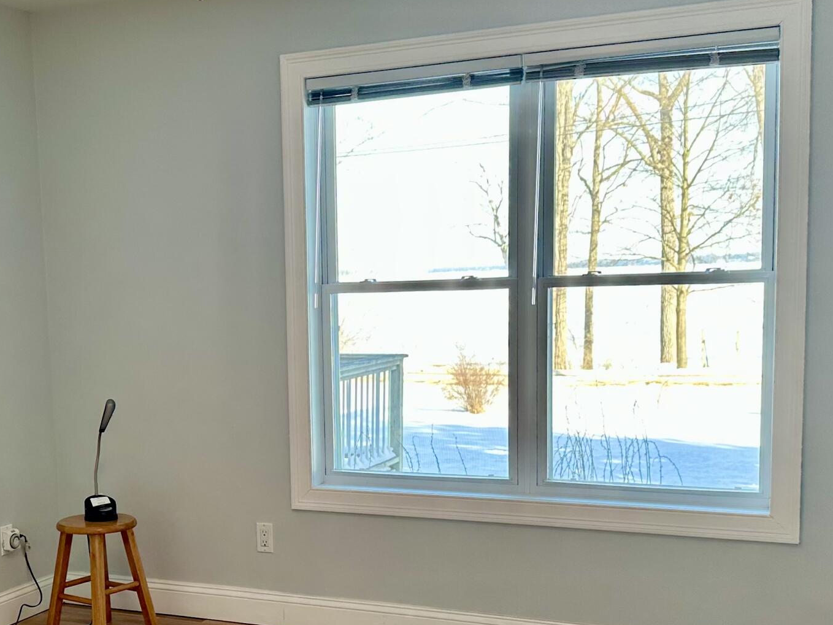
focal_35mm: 53
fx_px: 1276
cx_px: 234
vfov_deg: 27.3
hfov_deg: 35.5
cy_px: 427
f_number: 1.78
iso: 80
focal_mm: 6.86
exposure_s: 1/161
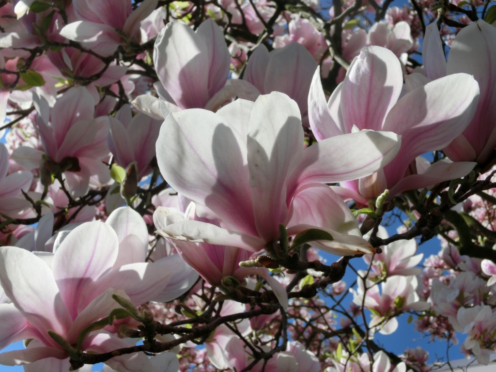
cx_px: 248
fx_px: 673
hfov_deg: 40.4
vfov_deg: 30.9
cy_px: 186
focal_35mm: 47
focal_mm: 8.29
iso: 80
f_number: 10.7
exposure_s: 1/160
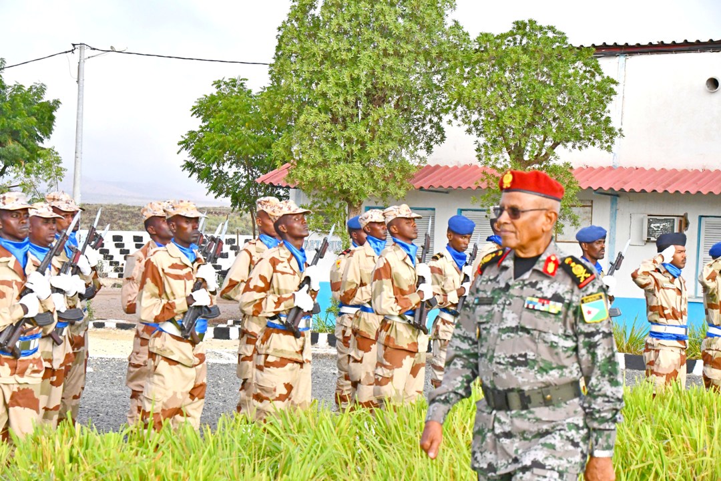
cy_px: 240
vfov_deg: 14.1
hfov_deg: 21.0
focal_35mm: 97
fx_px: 1943
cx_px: 360
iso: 4000
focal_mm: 65
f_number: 9
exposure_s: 1/5000
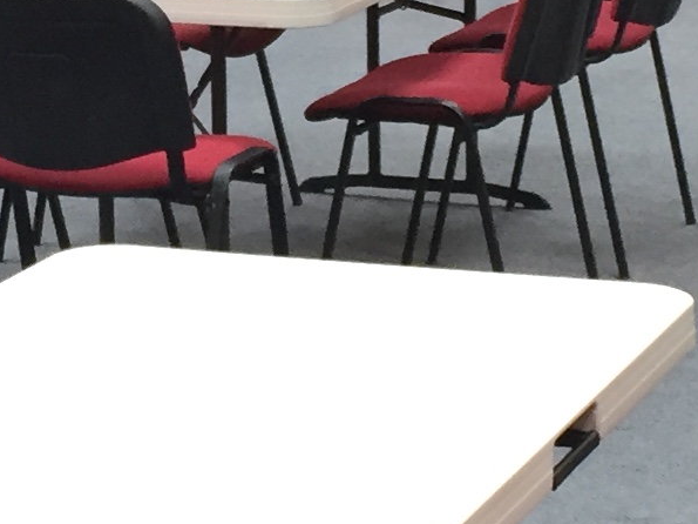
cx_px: 185
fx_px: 3205
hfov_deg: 12.4
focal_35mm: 159
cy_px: 154
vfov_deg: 9.3
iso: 100
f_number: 2.2
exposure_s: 1/33
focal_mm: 4.15
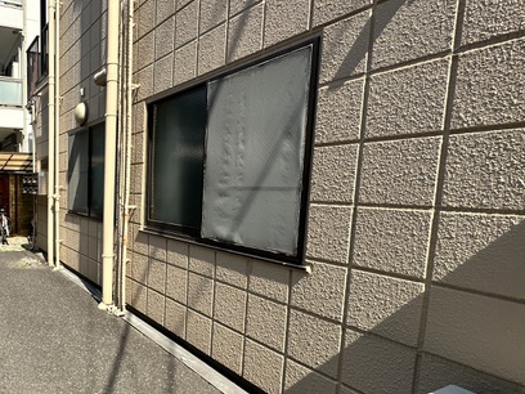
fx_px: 364
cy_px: 226
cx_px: 77
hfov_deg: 62.9
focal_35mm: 24
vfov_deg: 56.6
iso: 40
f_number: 2.2
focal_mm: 2.22
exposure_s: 1/1233
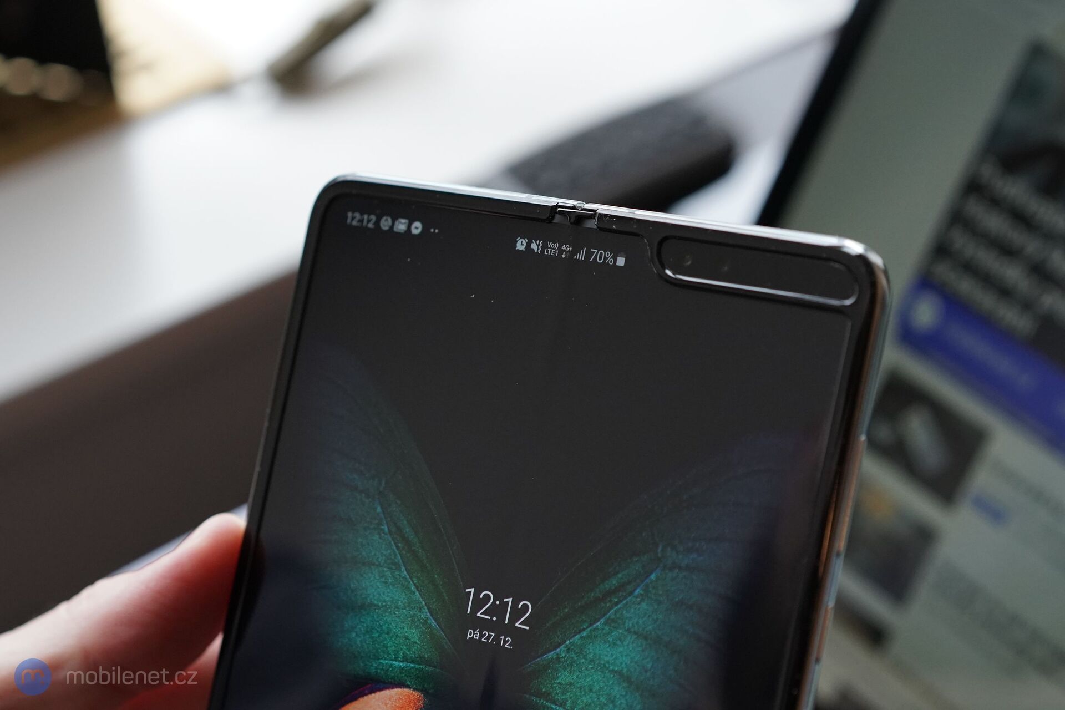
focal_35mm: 55
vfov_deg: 24.6
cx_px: 532
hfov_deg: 36.2
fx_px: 1627
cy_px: 355
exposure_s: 1/250
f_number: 4.5
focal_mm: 55
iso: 2500
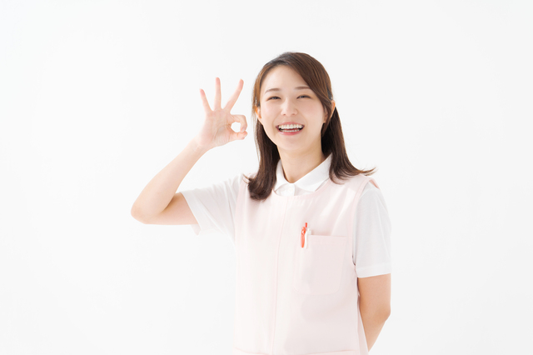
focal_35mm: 123
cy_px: 178
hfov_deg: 16.7
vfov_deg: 11.1
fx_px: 1820
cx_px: 266
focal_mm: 123
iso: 320
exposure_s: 1/200
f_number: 4
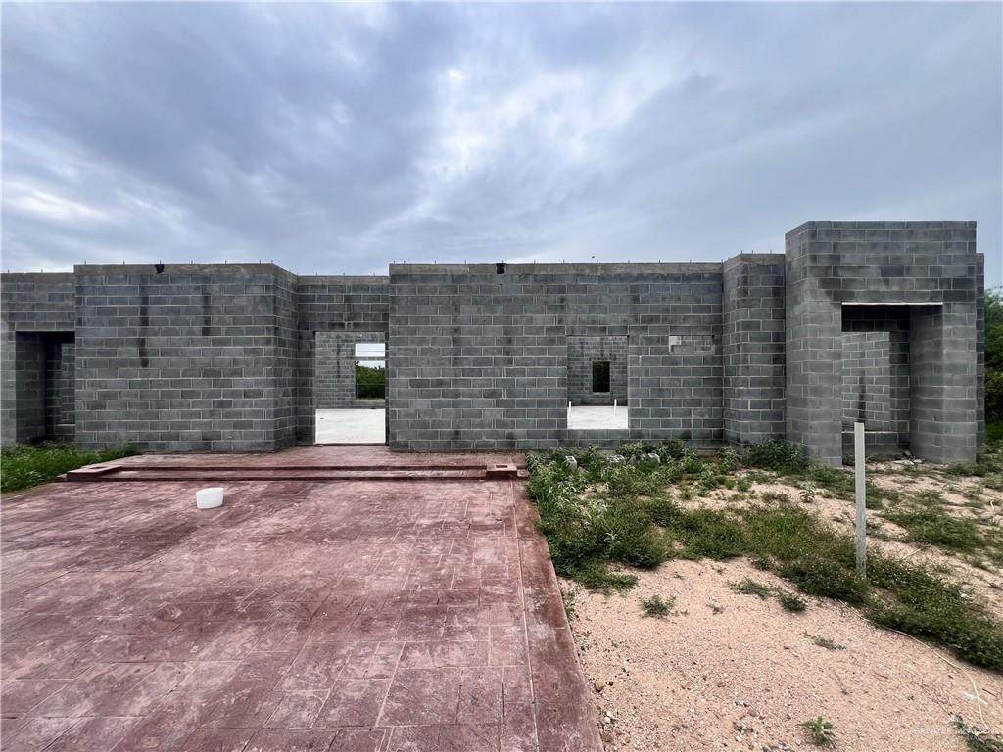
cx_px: 502
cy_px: 376
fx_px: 377
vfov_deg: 89.9
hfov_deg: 106.2
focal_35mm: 13
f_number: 1.8
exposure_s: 1/669
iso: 32
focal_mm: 1.57
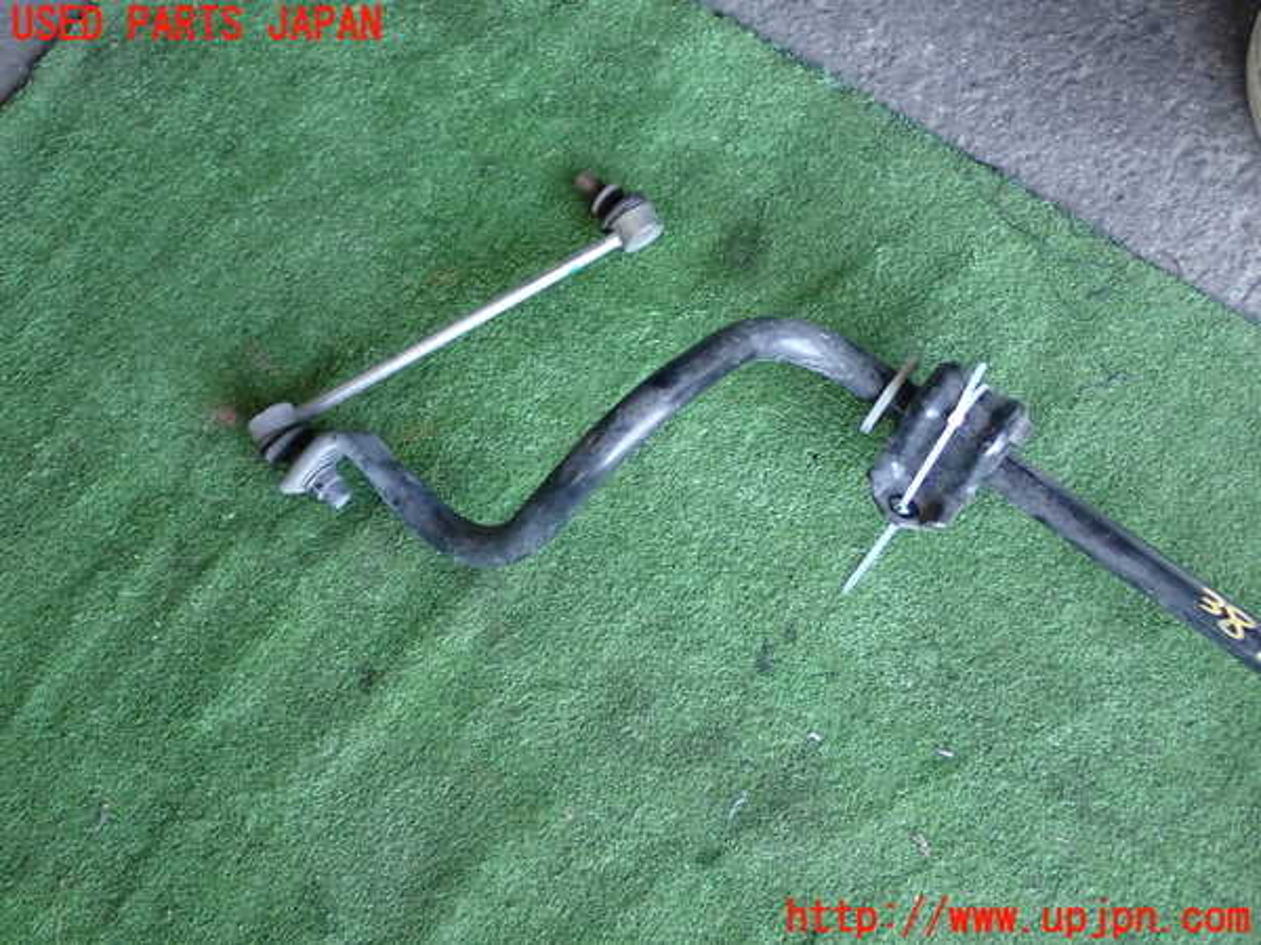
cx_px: 630
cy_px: 472
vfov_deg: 30.9
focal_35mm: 47
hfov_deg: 40.4
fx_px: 1712
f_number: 3.1
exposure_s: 1/50
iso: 250
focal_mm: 8.4
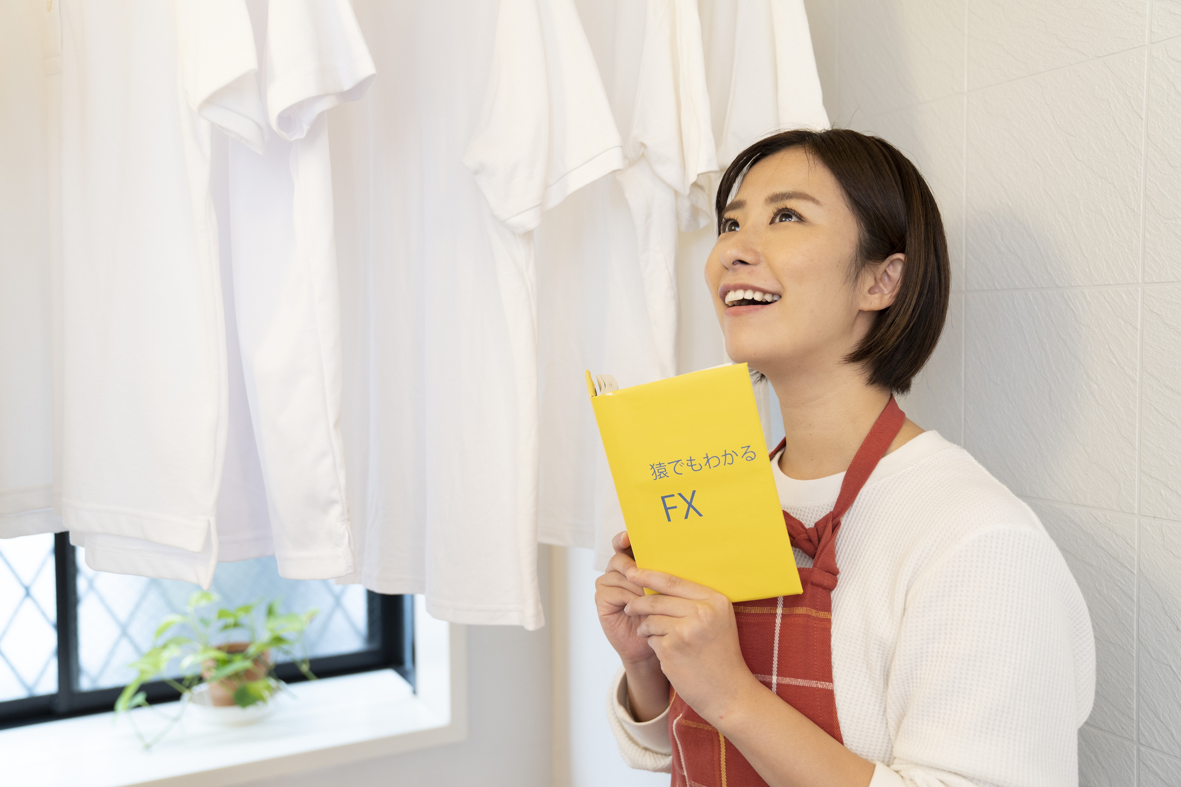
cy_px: 394
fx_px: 1115
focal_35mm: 34
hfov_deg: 55.8
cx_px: 590
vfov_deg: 38.9
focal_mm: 34
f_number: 3.2
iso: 640
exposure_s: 1/50
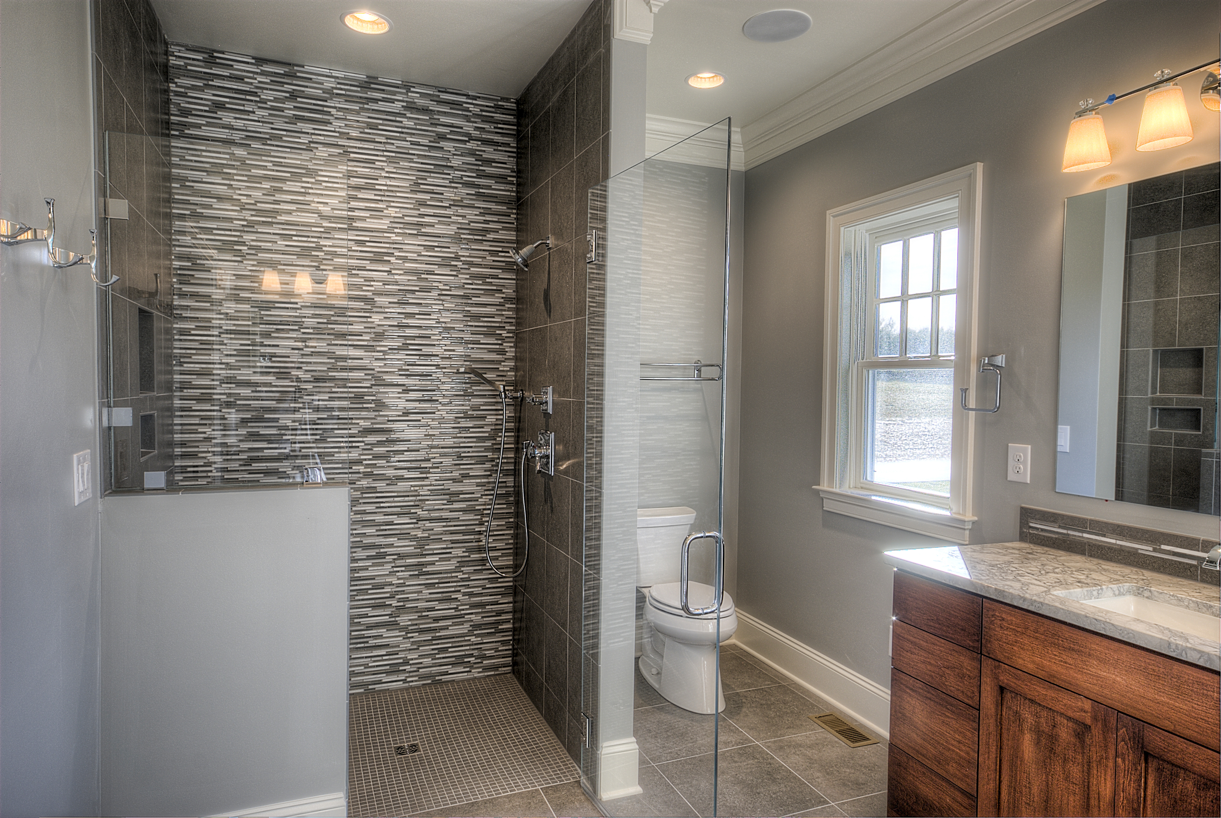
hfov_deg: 81.1
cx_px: 610
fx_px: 713
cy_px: 409
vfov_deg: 59.7
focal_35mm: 21
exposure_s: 1/6
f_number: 8
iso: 100
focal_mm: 14
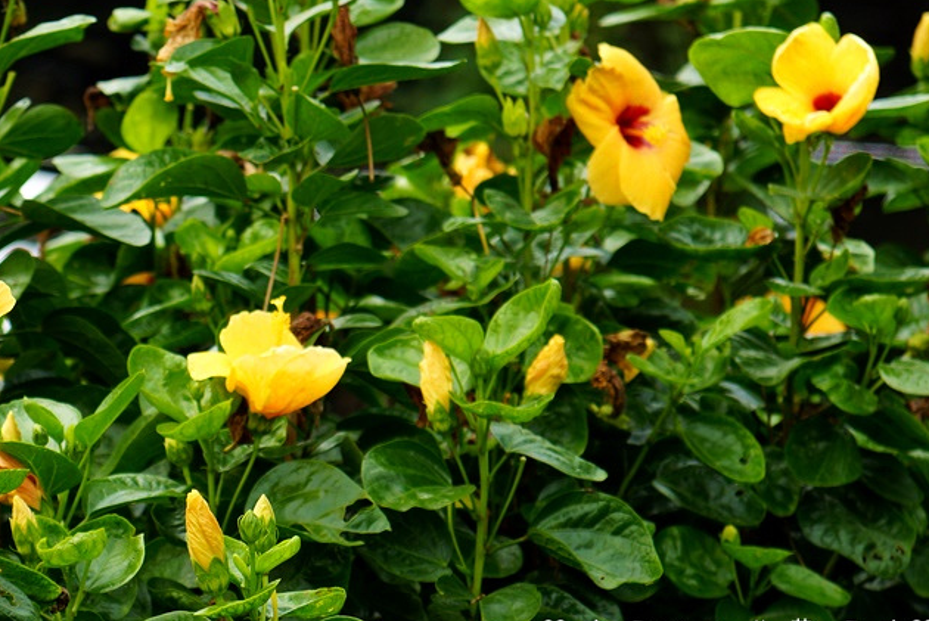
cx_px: 183
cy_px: 200
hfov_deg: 8.0
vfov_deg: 5.4
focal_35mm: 256
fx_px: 6606
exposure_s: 1/200
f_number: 5.6
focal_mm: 105
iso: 160
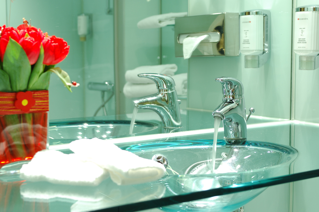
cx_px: 160
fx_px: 597
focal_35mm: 68
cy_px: 106
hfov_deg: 29.9
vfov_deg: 20.1
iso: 100
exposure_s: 1/1.3
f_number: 5.6
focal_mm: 45
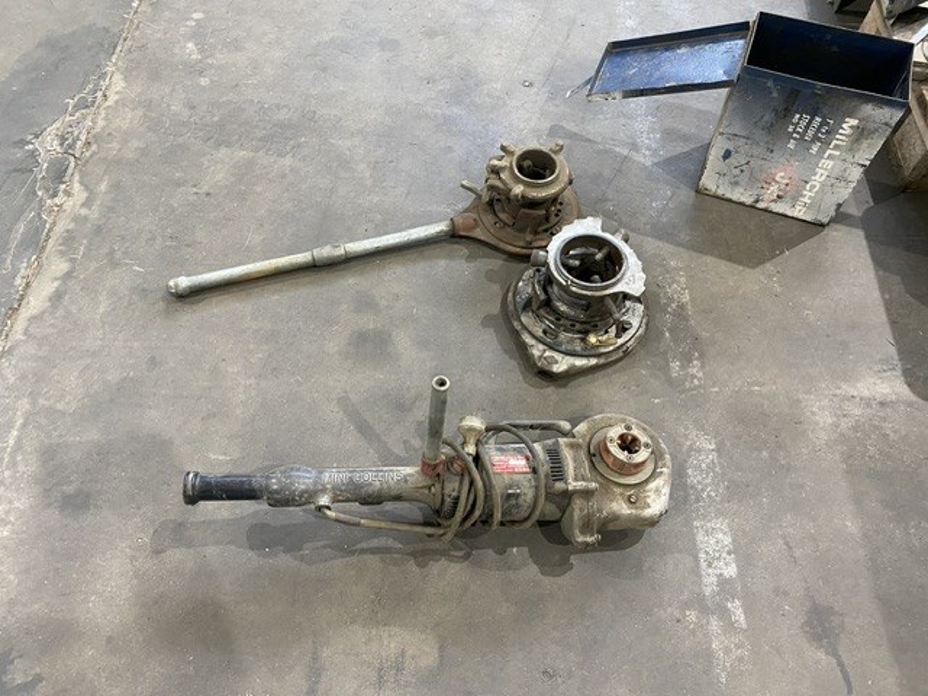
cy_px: 348
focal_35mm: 26
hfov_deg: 67.3
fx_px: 697
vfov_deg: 53.1
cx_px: 464
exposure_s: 1/50
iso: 320
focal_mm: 4.25
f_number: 1.8
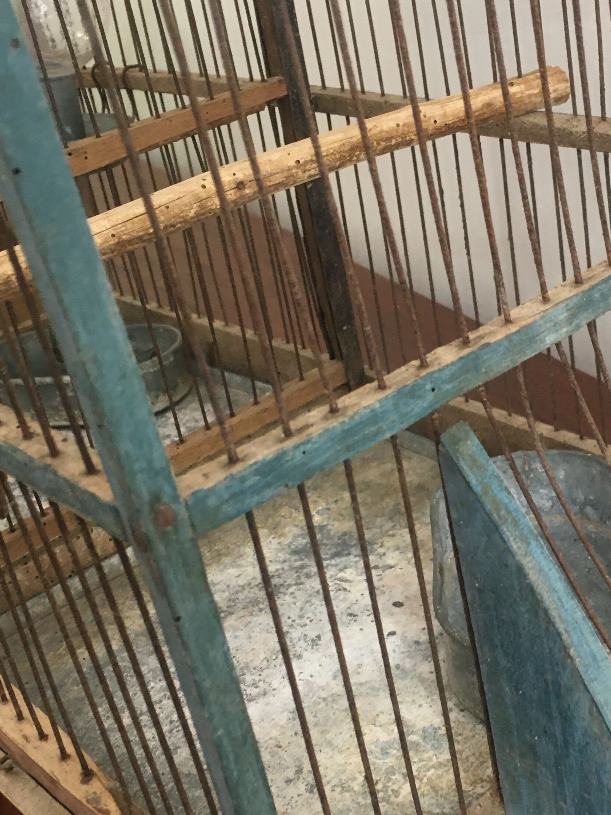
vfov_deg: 36.1
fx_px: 1247
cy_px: 458
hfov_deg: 27.1
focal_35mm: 53
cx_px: 466
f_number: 2.2
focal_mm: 4.15
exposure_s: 1/33
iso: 125
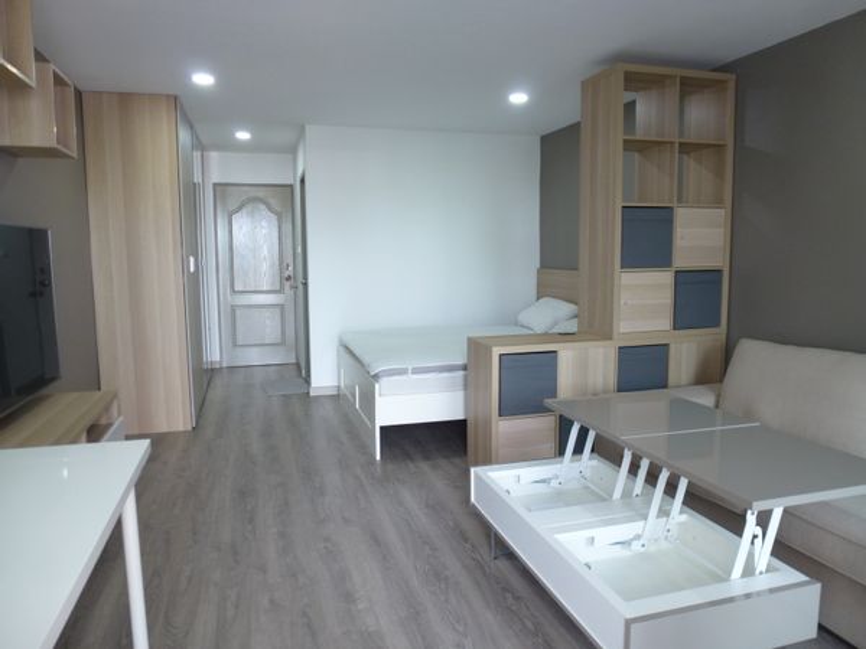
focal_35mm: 24
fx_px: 600
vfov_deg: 56.8
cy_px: 324
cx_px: 433
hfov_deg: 71.6
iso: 100
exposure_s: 1/15
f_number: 3.3
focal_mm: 4.3
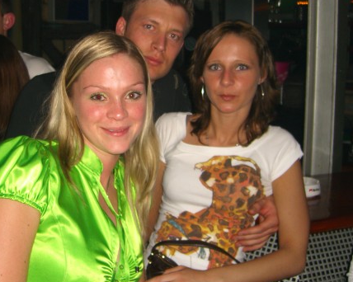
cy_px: 104
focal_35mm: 52
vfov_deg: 29.0
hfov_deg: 35.8
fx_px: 543
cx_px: 126
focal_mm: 7.9
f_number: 2.8
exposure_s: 1/60
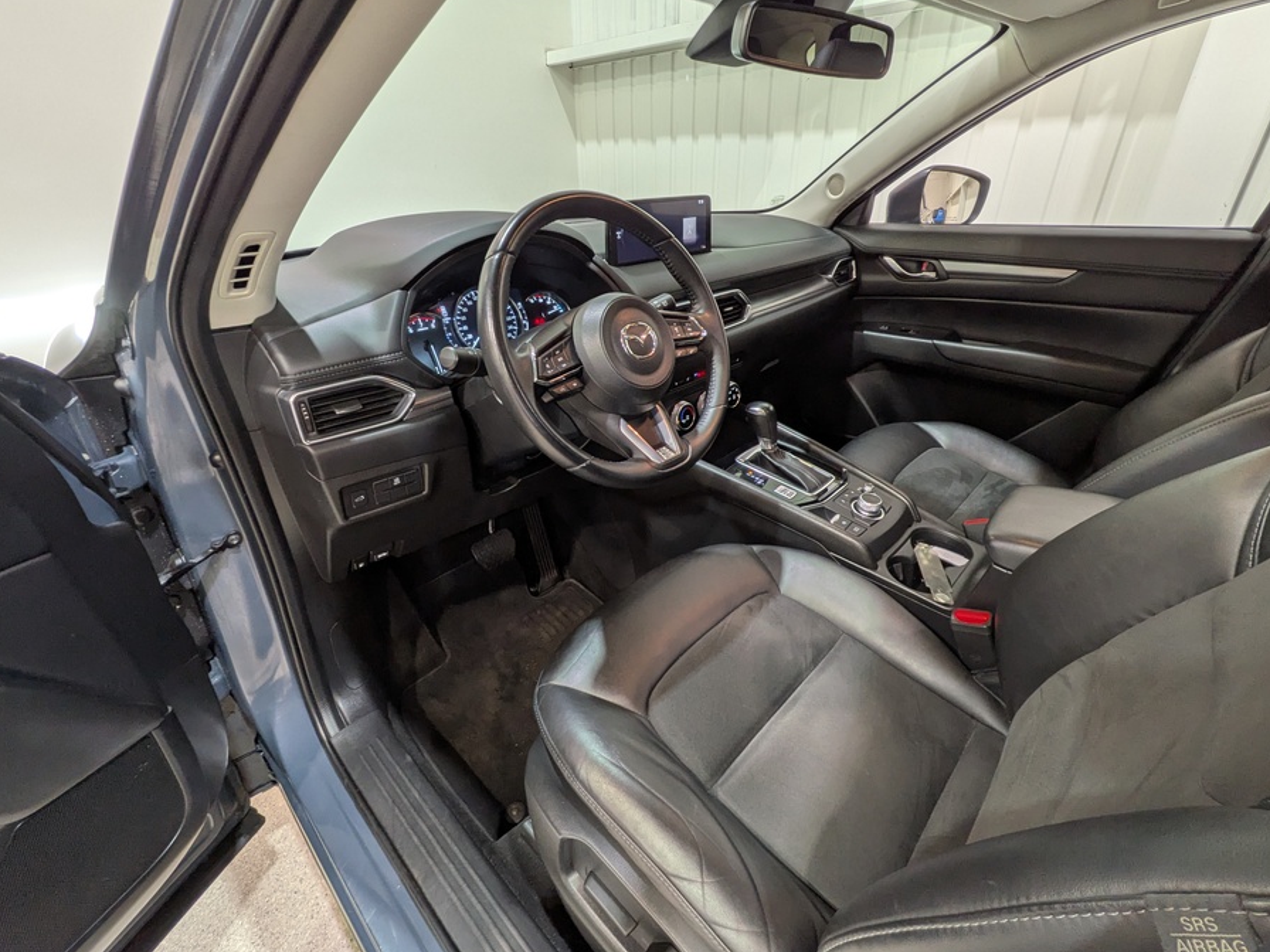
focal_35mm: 16
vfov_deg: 78.1
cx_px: 641
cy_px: 459
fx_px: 587
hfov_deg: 94.5
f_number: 2.2
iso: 49
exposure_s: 1/30
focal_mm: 1.83
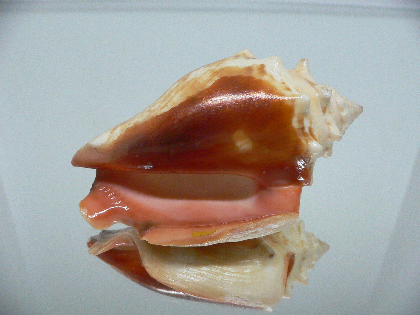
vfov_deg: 40.7
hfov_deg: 52.6
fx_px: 425
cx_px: 210
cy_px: 158
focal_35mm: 35
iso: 200
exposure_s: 1/50
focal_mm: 4.6
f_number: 2.8
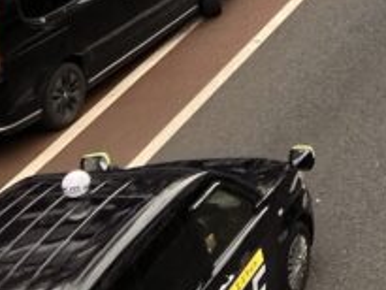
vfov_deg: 9.5
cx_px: 889
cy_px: -399
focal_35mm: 140
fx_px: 1562
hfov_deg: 11.8
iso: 32
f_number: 1.8
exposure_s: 1/187
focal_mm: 3.99
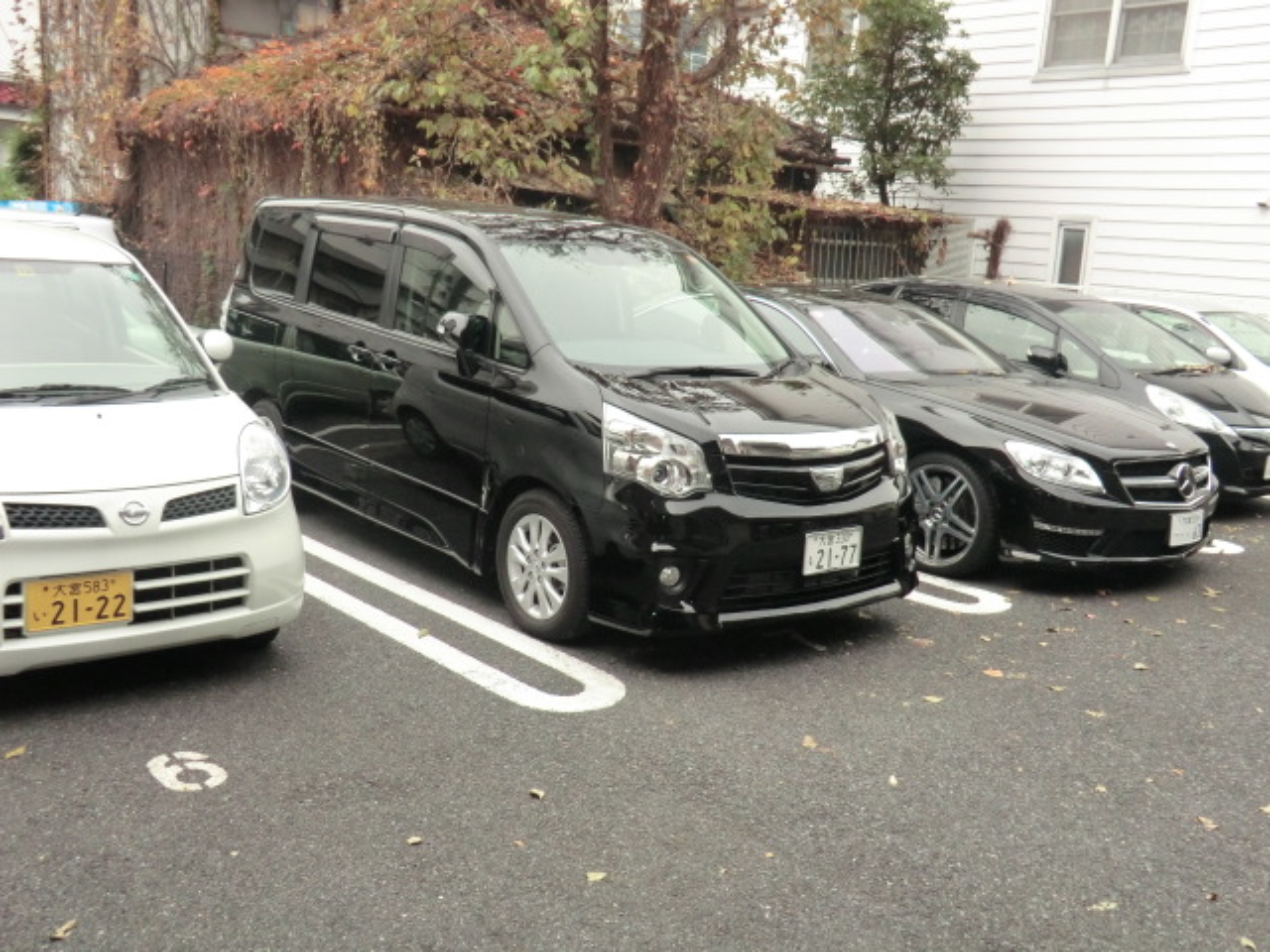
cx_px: 635
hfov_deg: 54.0
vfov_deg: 41.8
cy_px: 476
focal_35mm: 34
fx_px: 1247
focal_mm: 6.1
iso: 320
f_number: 3.6
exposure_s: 1/60
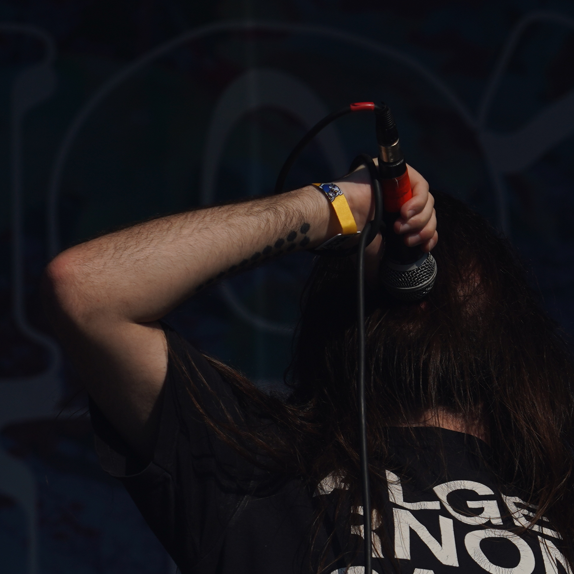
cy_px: 426
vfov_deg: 6.4
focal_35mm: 274
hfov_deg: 6.4
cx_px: 479
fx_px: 5140
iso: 100
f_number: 8
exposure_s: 1/1000
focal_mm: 105
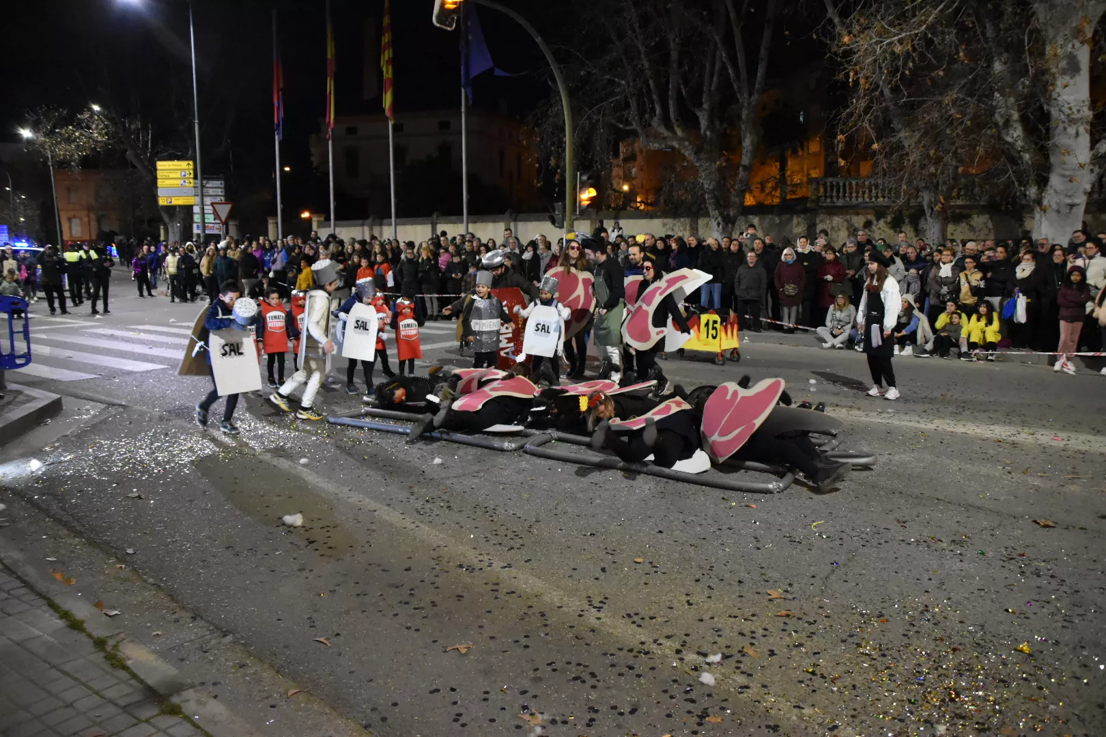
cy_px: 368
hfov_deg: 67.4
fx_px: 829
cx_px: 553
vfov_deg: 47.9
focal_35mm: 27
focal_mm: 18
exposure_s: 1/60
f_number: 3.5
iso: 5600
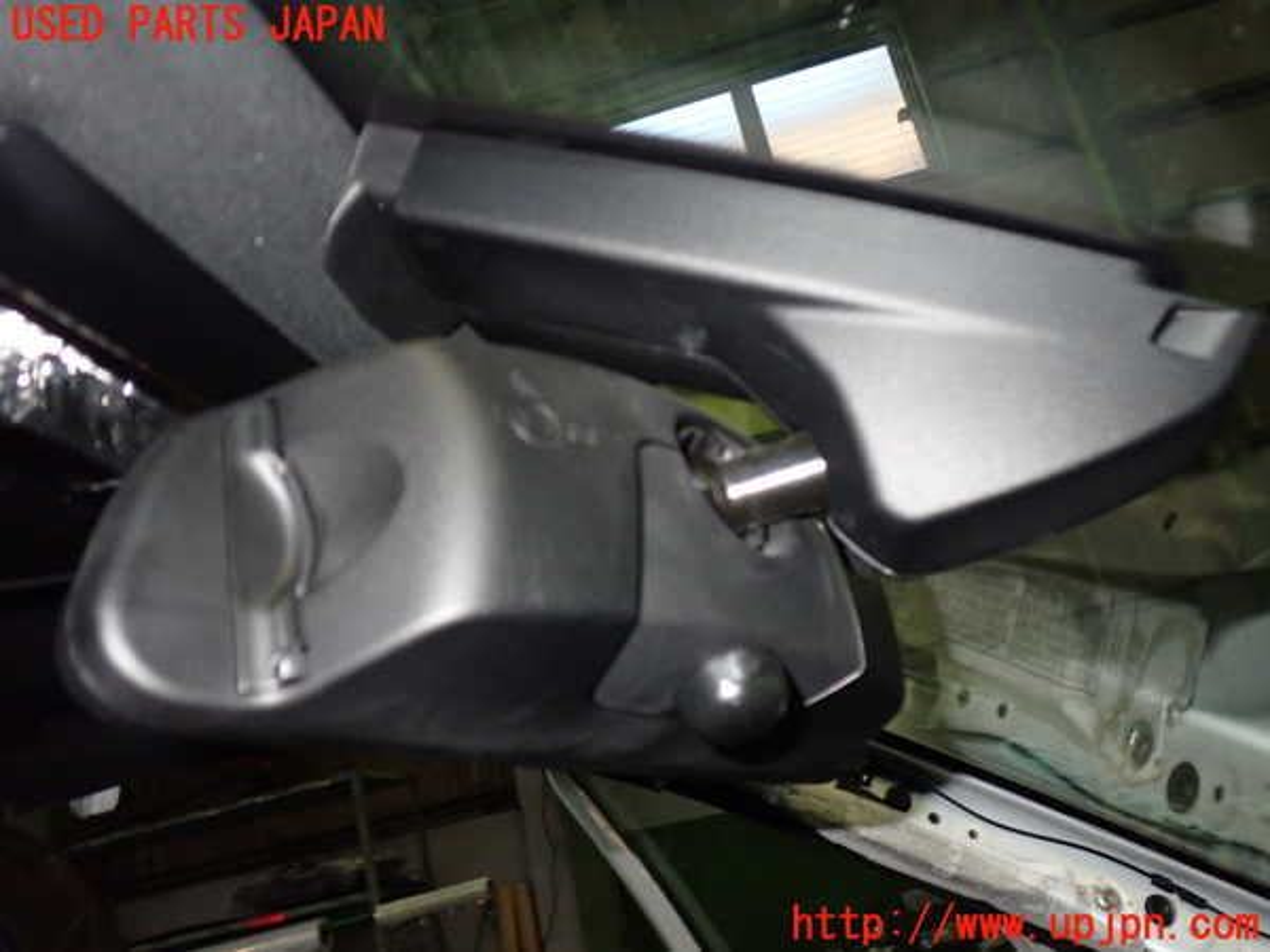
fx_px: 1101
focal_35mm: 30
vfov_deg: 46.8
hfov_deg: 60.0
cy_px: 476
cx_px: 635
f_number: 6.3
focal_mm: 5.4
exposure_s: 1/30
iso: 800
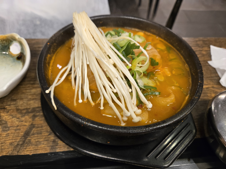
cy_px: 84
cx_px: 113
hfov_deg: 73.9
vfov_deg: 58.9
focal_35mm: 23
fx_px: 150
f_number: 1.8
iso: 320
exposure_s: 1/120
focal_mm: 5.4
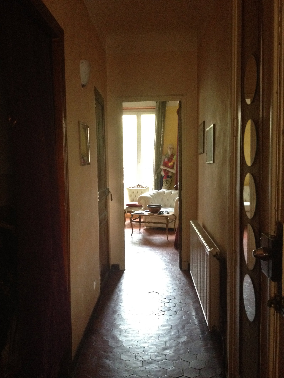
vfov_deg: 52.6
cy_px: 189
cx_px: 142
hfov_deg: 40.7
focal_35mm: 35
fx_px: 383
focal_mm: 4.28
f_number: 2.4
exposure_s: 1/20
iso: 400
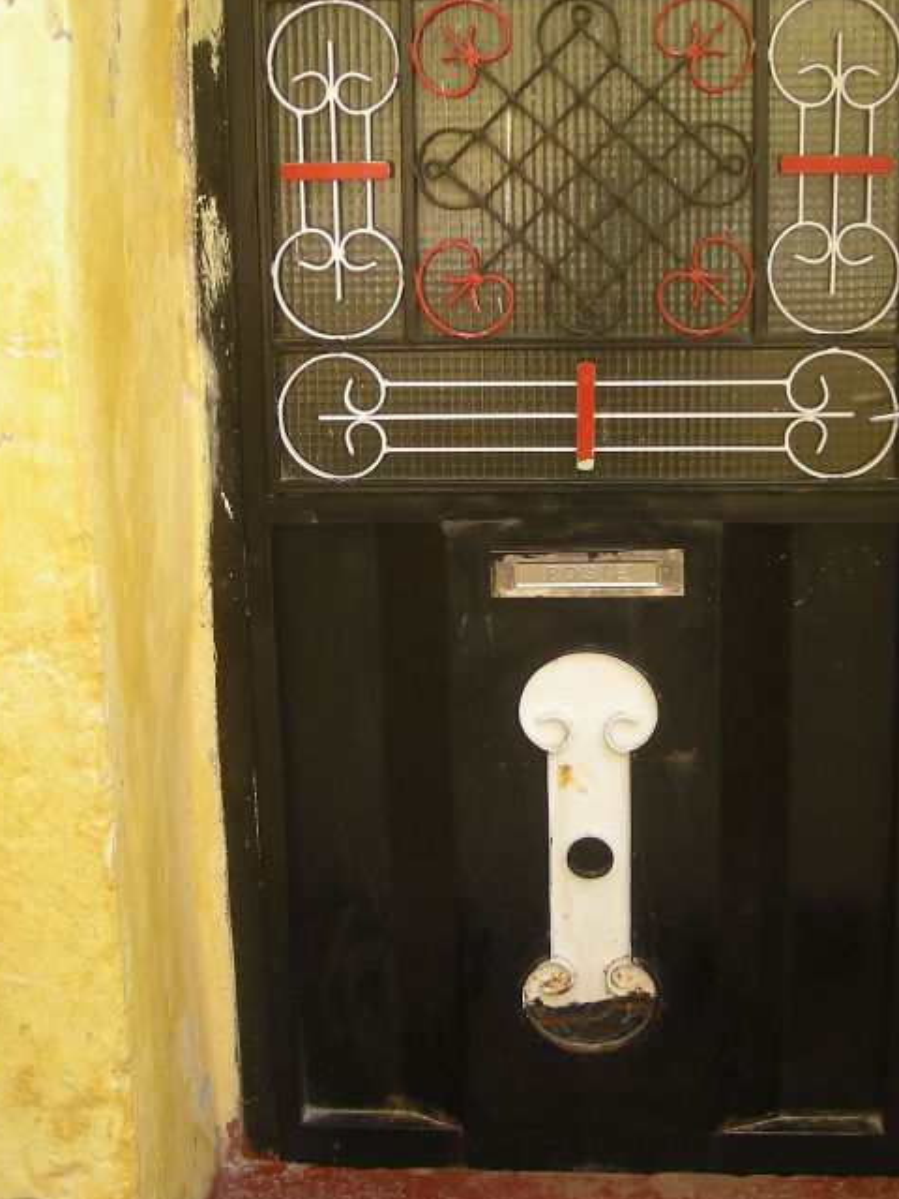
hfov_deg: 28.5
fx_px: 1766
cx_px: 509
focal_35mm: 51
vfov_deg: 37.4
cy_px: 527
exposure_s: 1/145
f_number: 2.8
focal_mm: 5.7
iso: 65
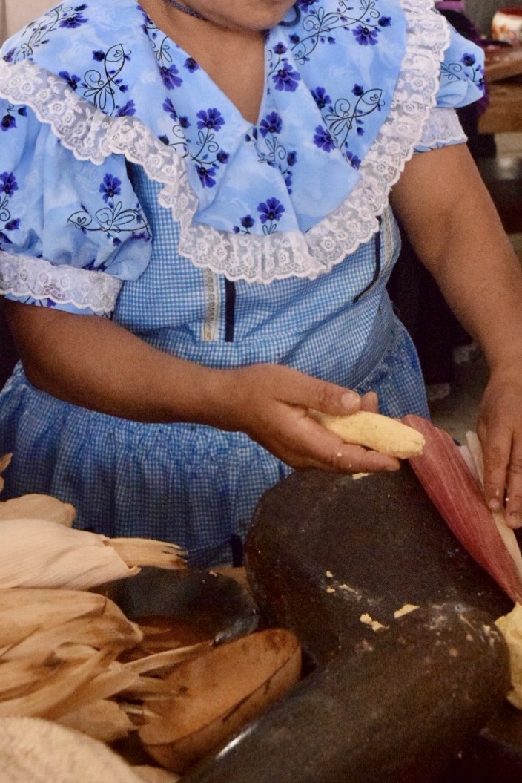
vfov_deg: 29.7
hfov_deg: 20.4
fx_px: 1451
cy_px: 209
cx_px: 317
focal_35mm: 67
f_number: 7.1
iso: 12800
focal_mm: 29
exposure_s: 1/640
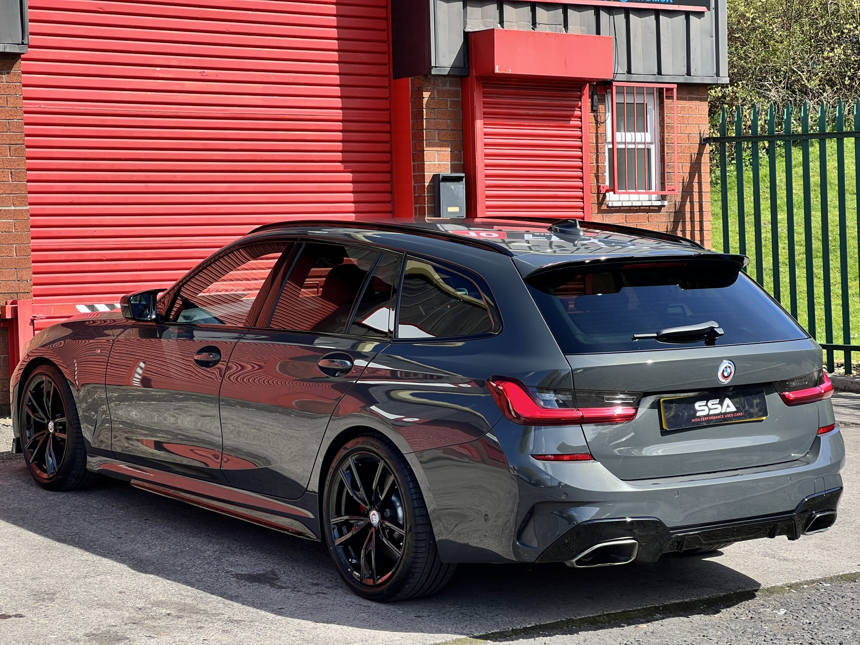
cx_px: 430
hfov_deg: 25.3
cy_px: 322
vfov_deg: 19.1
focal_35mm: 77
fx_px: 1913
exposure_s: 1/296
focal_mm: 9
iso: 32
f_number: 2.8
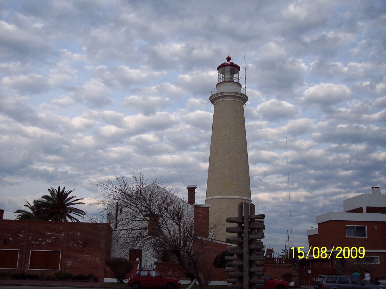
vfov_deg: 36.8
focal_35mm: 39
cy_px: 144
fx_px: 435
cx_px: 193
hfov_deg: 47.9
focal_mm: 8
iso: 100
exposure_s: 1/750
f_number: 3.4
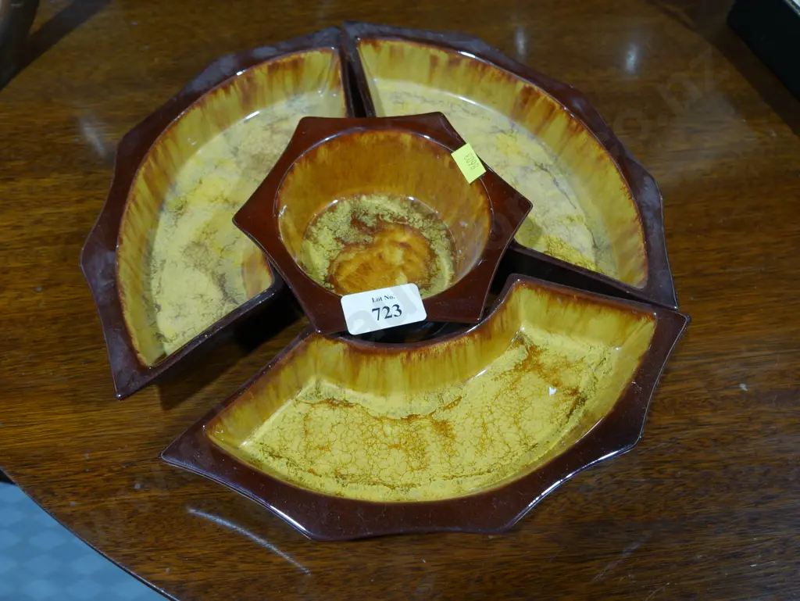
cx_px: 400
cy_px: 300
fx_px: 879
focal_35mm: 38
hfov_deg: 49.0
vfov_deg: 37.8
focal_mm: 19
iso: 250
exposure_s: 1/60
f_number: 4.1
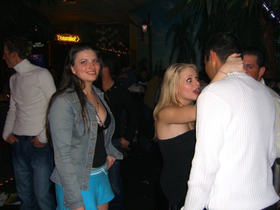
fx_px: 307
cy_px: 105
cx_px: 140
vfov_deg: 37.7
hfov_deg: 49.0
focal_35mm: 38
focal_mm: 7.9
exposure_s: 1/60
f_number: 2.8
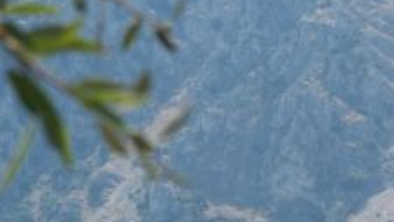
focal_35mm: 309
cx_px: 616
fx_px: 3231
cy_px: 331
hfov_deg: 6.9
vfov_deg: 3.9
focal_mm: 55
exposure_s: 1/350
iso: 200
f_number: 9.5
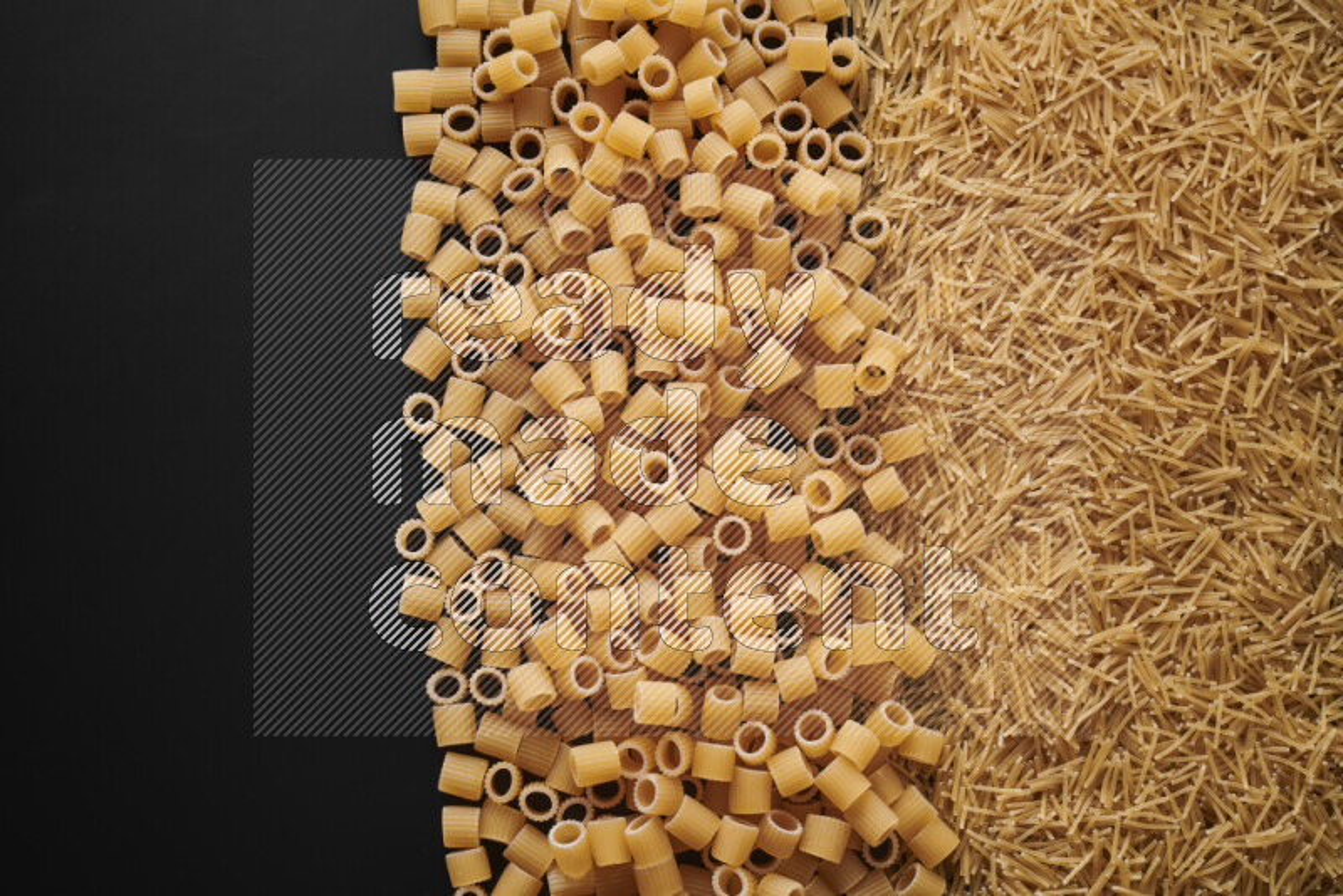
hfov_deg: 39.6
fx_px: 1866
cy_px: 448
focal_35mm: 50
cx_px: 672
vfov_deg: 27.0
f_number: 8
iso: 160
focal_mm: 50
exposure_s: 1/100
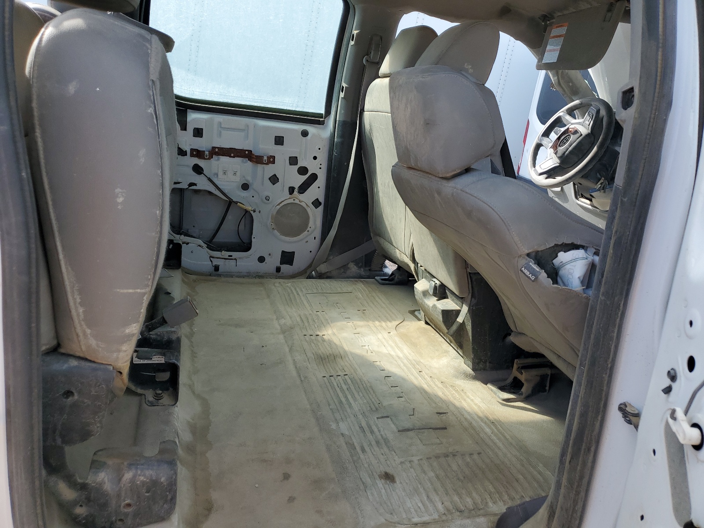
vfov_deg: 53.1
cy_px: 264
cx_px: 352
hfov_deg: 67.3
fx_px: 529
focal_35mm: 26
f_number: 1.5
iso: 50
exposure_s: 1/769
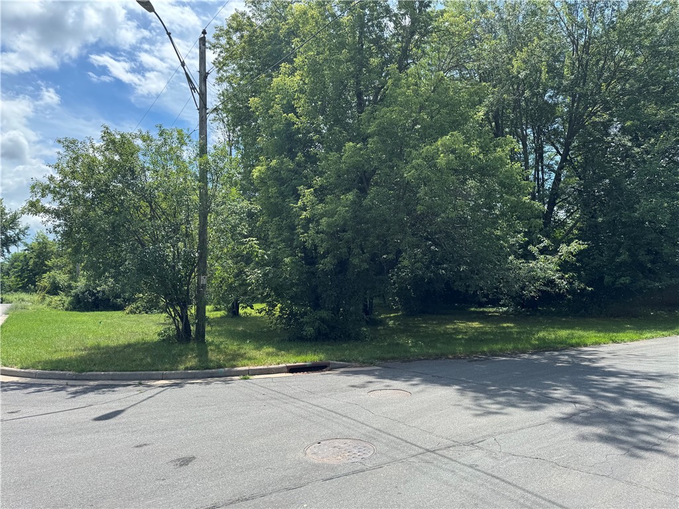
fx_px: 471
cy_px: 254
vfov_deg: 56.8
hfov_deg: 71.6
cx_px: 340
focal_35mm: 24
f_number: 1.78
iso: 80
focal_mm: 6.76
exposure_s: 1/2331
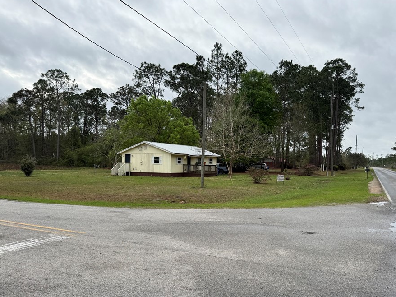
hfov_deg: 63.3
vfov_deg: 49.6
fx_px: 320
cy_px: 169
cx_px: 216
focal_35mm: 28
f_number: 1.78
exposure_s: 1/1311
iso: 80
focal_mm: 6.76
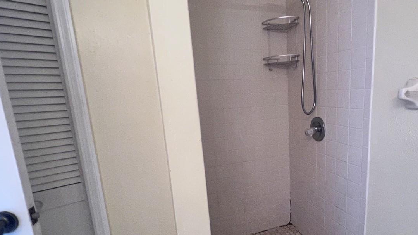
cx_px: 270
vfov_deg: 53.3
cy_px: 140
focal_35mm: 21
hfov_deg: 81.7
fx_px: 233
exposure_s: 1/120
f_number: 1.8
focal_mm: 1.57
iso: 160
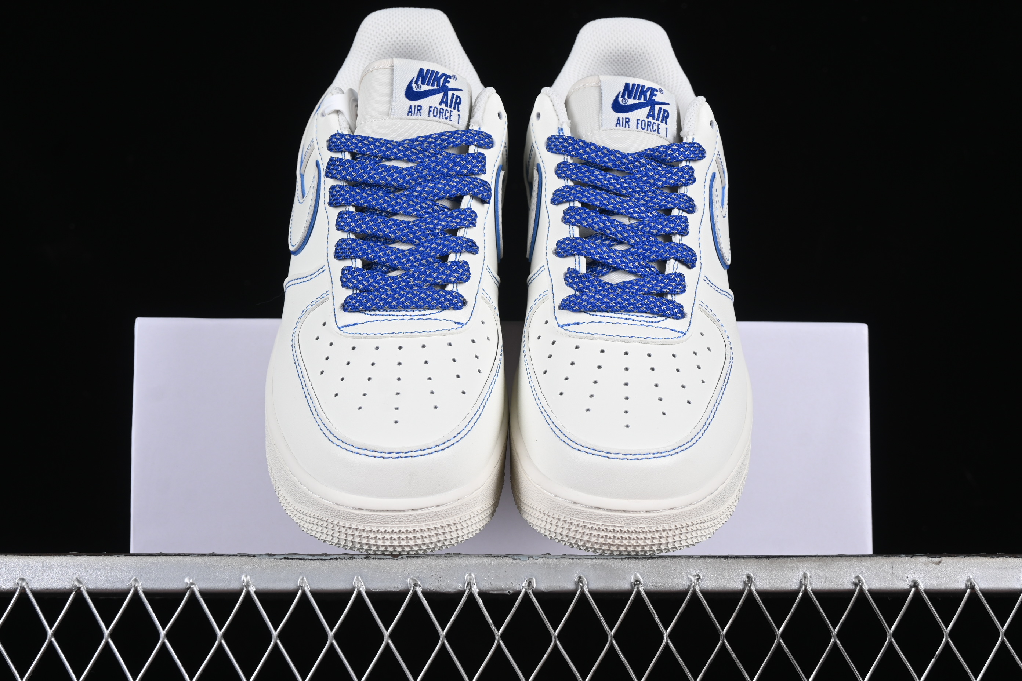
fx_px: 2129
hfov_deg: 27.0
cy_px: 340
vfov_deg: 18.2
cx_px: 511
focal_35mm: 75
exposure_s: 1/100
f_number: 8
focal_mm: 50
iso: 160
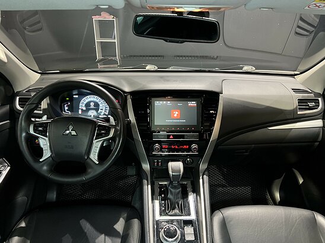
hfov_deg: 67.3
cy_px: 122
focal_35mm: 26
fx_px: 244
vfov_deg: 53.0
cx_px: 162
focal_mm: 5.7
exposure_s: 1/60
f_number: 1.5
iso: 400
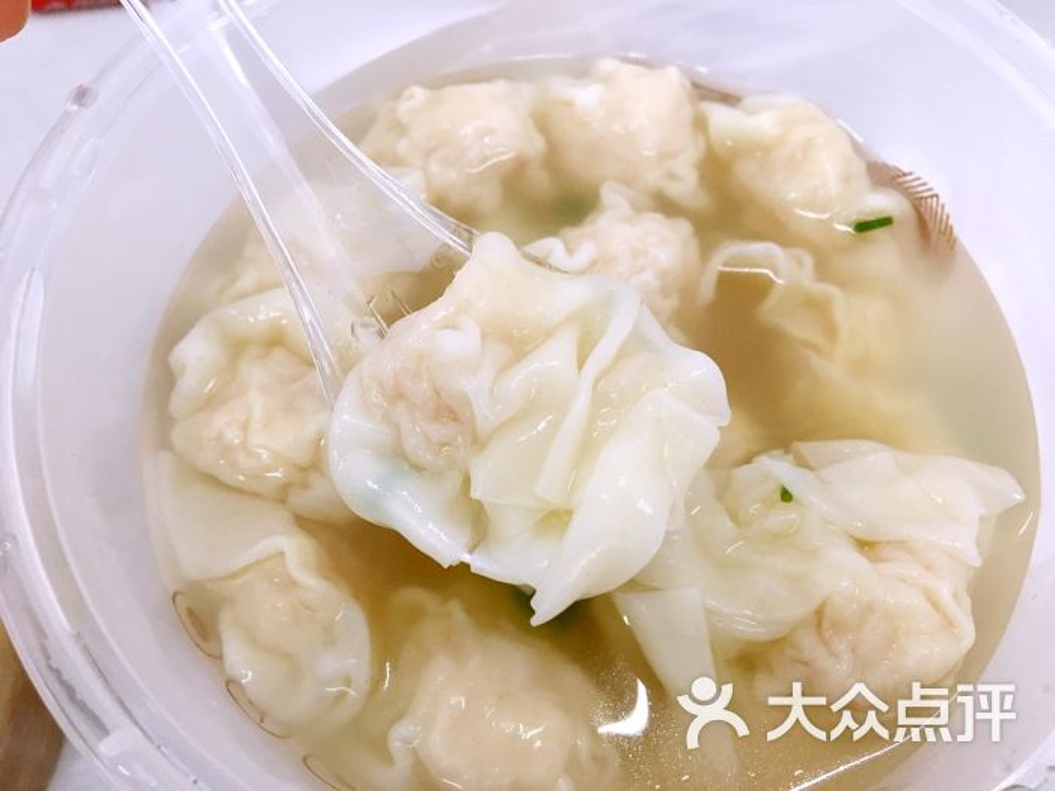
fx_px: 884
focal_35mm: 29
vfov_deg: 48.2
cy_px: 396
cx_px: 528
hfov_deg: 61.7
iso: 125
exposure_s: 1/33
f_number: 2.2
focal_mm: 4.15
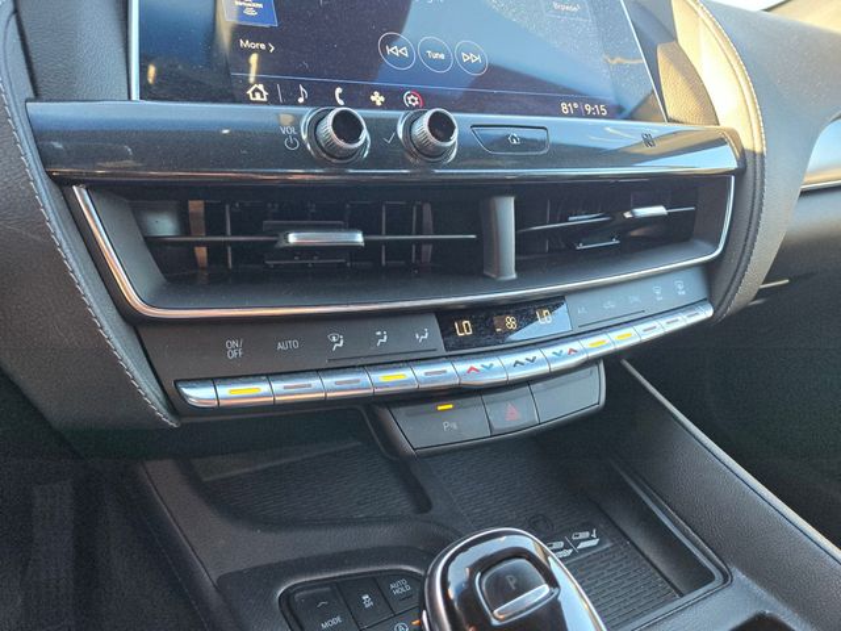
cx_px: 420
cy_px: 316
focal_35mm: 23
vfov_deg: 58.9
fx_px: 559
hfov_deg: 73.9
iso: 200
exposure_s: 1/120
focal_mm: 5.4
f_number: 1.8
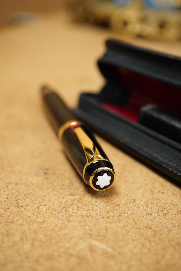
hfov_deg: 29.9
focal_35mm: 45
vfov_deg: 43.6
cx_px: 90
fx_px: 339
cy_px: 136
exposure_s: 1/200
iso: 2500
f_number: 7.1
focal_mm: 30
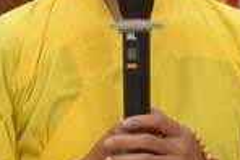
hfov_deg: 3.9
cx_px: 110
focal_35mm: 527
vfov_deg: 2.6
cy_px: -26
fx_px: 3517
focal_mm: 120
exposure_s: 1/125
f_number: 4
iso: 1400
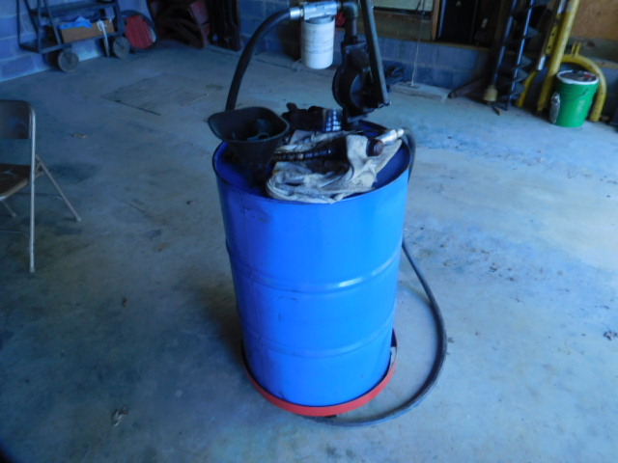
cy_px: 232
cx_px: 309
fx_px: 446
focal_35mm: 25
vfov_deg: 54.9
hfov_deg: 69.4
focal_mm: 4.5
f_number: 3.4
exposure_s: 1/30
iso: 200
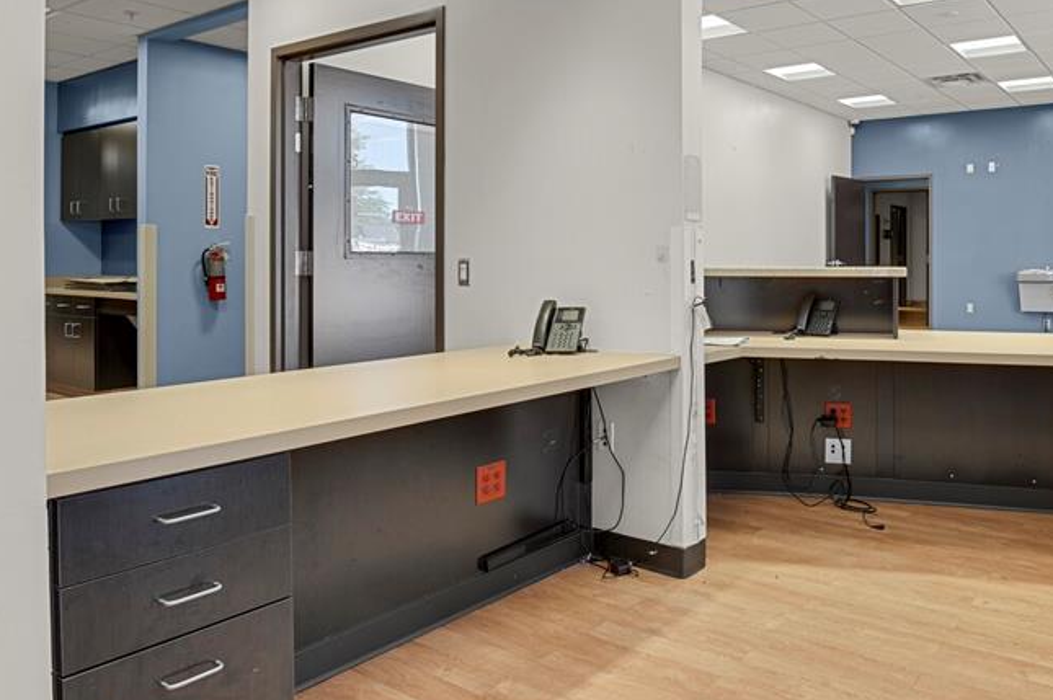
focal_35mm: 27
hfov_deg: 65.7
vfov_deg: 47.3
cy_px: 253
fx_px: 789
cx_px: 697
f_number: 8
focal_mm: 17
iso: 250
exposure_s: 1.6
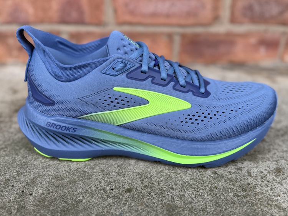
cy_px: 108
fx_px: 200
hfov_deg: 71.6
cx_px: 144
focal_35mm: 24
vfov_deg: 56.8
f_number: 1.78
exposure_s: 1/50
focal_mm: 6.76
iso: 125
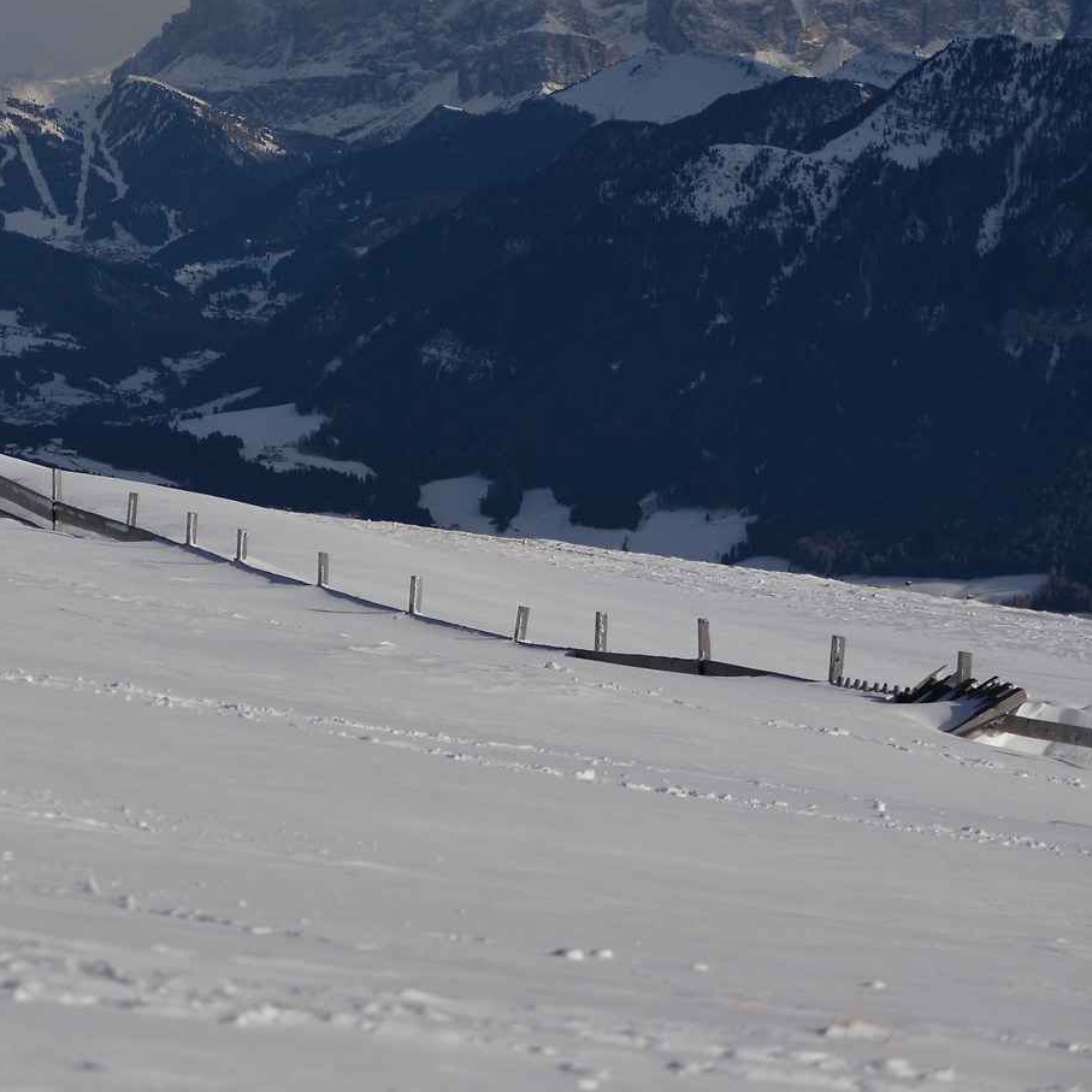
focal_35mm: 180
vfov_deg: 9.7
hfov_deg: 9.6
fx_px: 6424
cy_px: 130
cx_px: -177
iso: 100
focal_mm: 80
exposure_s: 1/2500
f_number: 5.6
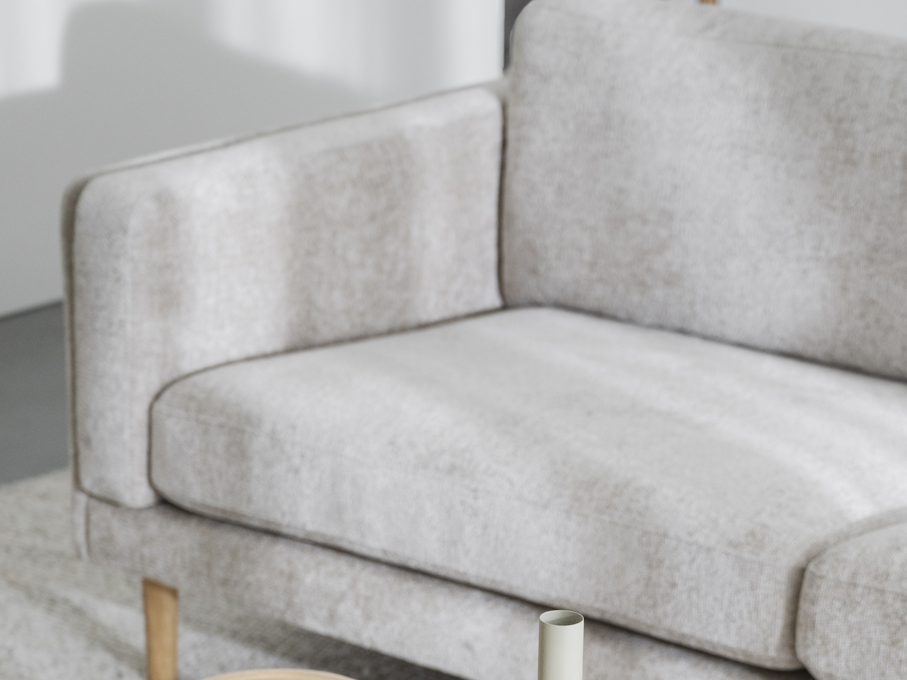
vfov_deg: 12.4
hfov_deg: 16.7
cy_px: 722
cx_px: 573
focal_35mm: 118
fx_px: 3091
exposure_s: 1/50
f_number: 4
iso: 320
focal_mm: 50
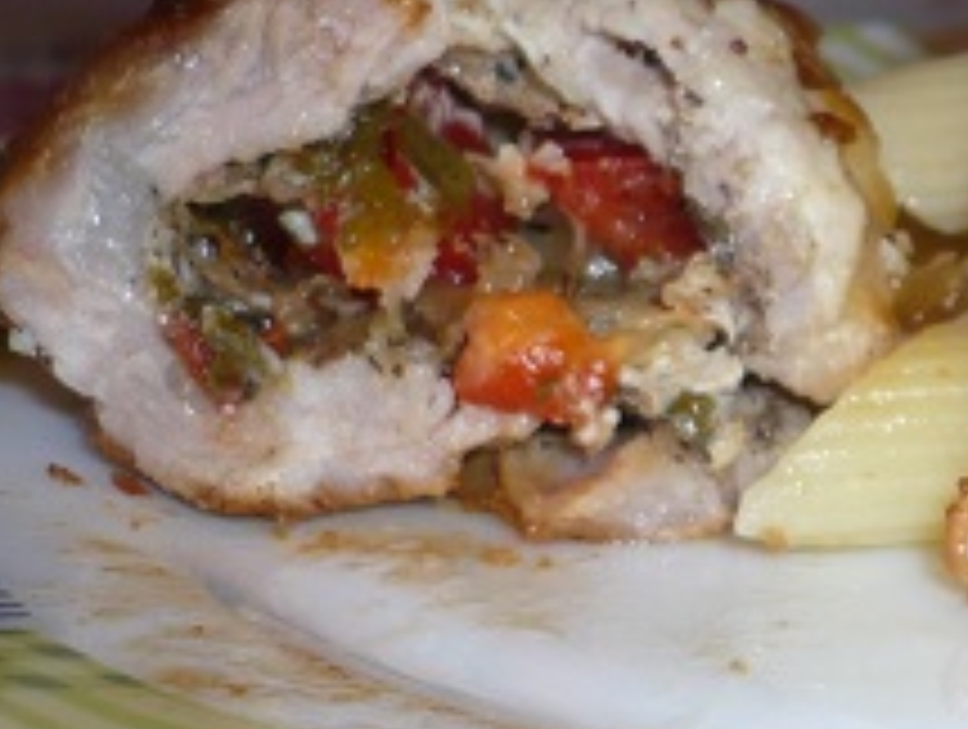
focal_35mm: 104
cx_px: 1328
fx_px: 2913
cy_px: 360
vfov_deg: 14.3
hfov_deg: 17.5
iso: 100
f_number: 2.8
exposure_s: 1/30
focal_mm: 5.8
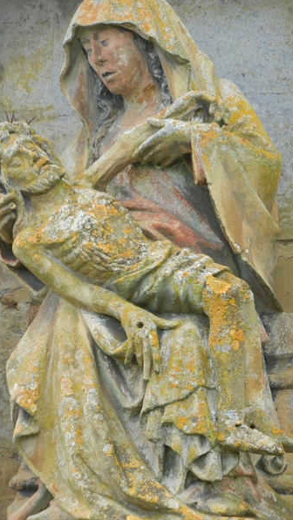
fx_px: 2858
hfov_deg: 5.9
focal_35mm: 207
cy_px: 260
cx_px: 160
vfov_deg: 10.4
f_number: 5.3
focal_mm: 34
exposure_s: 1/125
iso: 160
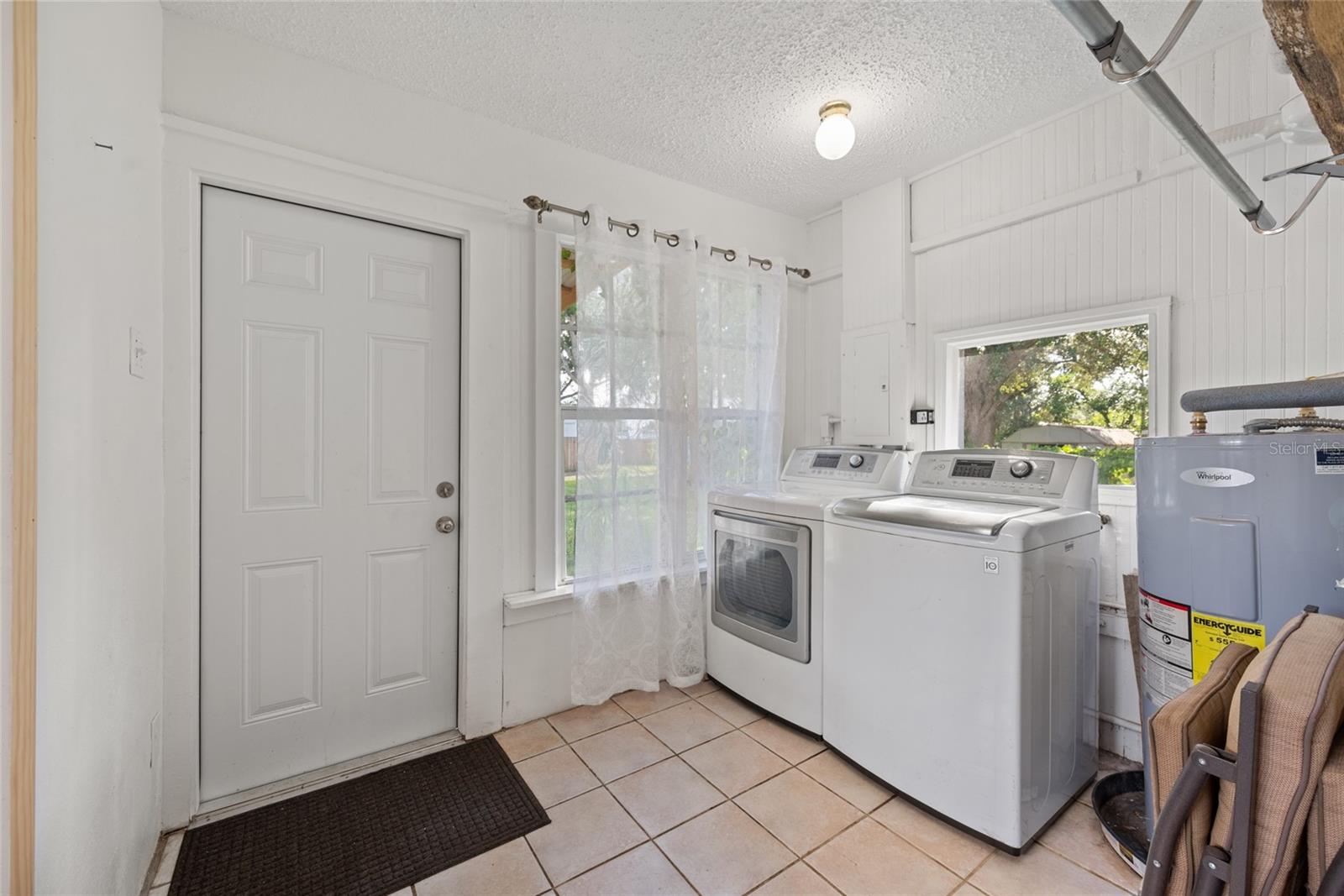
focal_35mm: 14
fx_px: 523
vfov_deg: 81.2
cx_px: 672
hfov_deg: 104.2
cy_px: 448
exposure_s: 1/5
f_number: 6.3
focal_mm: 14
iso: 250
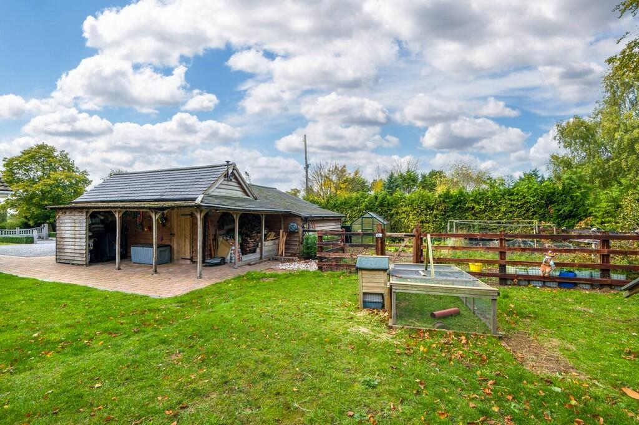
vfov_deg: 77.3
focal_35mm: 15
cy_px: 212
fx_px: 266
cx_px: 320
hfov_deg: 100.4
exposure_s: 1/125
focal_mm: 10.1
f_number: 9
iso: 160
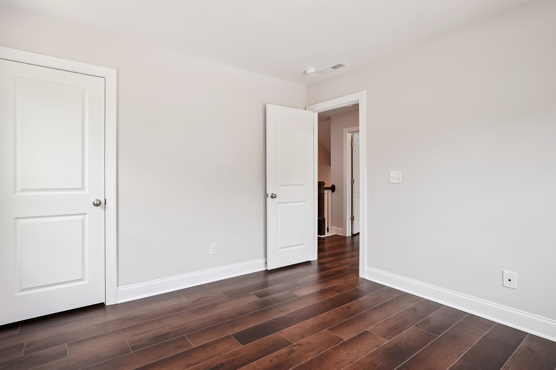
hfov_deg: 93.2
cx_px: 263
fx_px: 263
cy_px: 177
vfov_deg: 70.4
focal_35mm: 17
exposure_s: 1/40
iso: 100
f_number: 8
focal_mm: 16
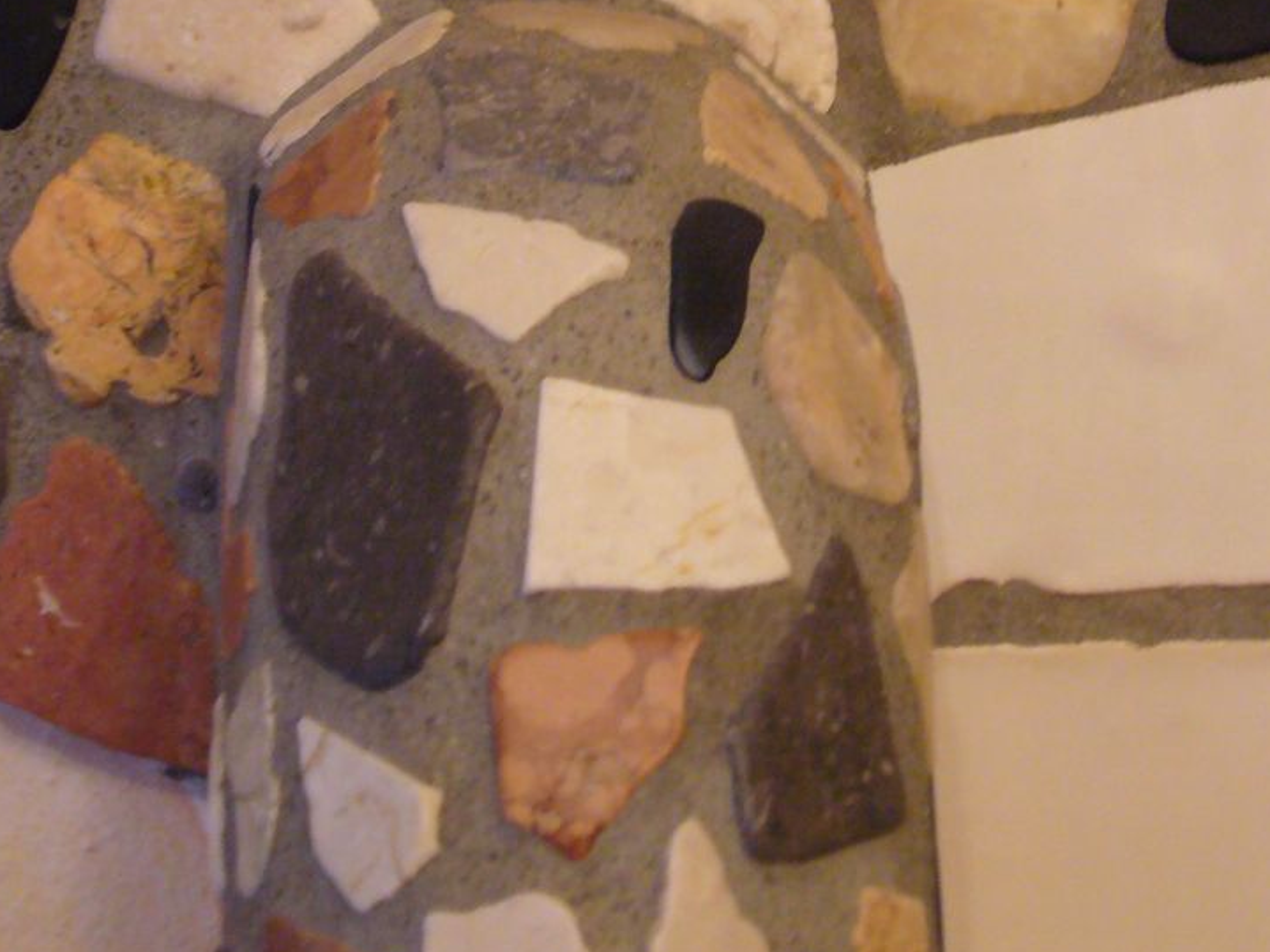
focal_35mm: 96
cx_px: 729
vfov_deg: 15.2
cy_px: 41
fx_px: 3521
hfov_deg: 20.4
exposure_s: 1/10
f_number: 3.6
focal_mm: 8.1
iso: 200
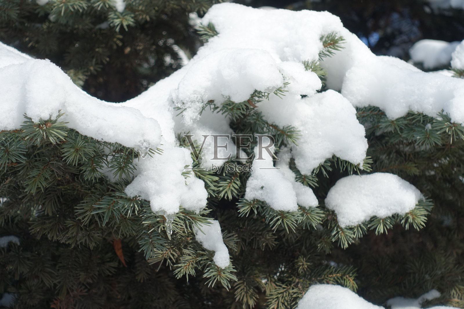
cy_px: 154
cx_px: 232
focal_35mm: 70
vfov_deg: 19.5
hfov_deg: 28.8
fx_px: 902
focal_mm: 25.7
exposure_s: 1/200
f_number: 4
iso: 125
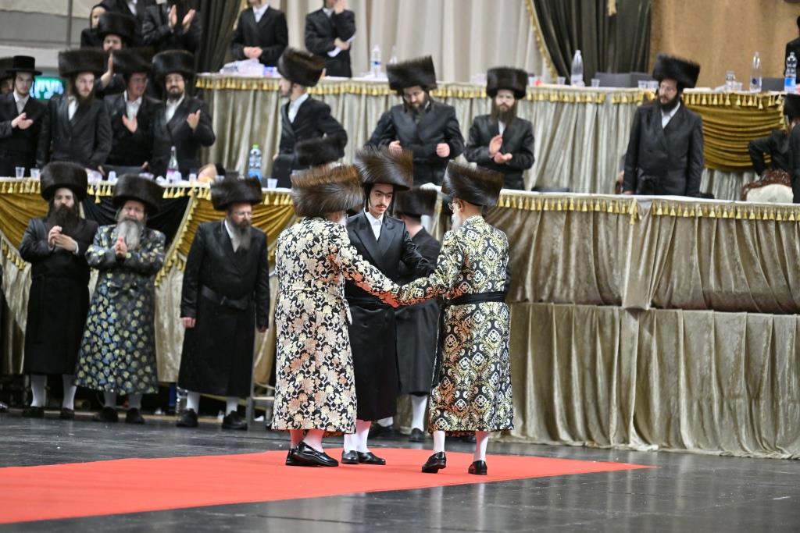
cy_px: 266
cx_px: 400
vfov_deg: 6.9
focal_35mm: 200
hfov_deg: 10.3
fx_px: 4445
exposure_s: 1/200
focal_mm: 200
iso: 1000
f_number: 2.8
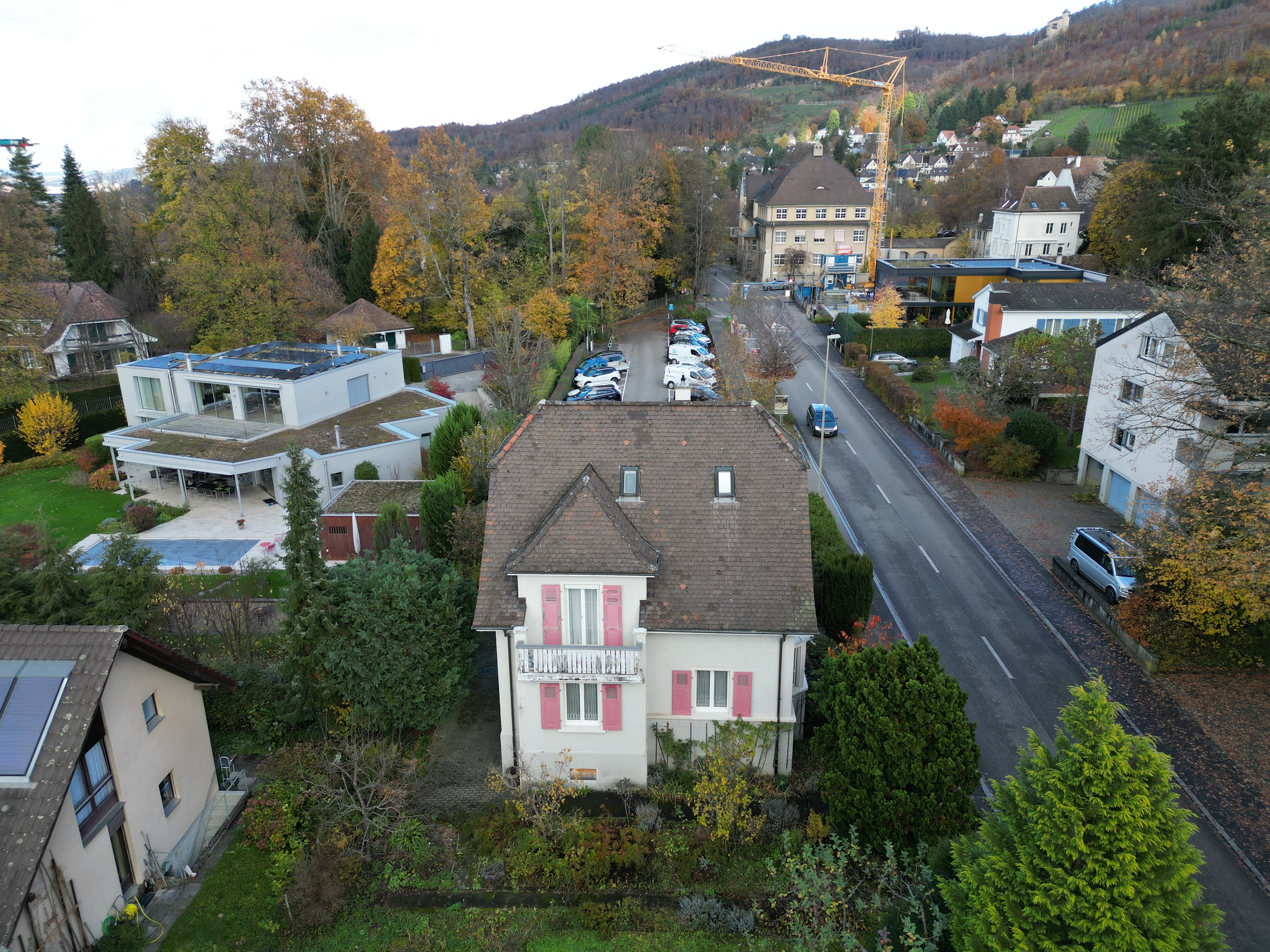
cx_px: 635
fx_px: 881
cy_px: 476
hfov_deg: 71.6
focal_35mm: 24
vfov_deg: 56.8
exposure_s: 1/500
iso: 130
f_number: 1.7
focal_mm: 6.72
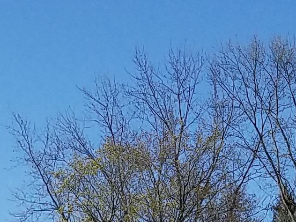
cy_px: 380
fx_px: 1419
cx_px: 88
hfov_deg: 11.9
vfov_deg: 8.6
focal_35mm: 166
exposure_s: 1/3016
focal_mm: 4.2
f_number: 1.7
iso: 50
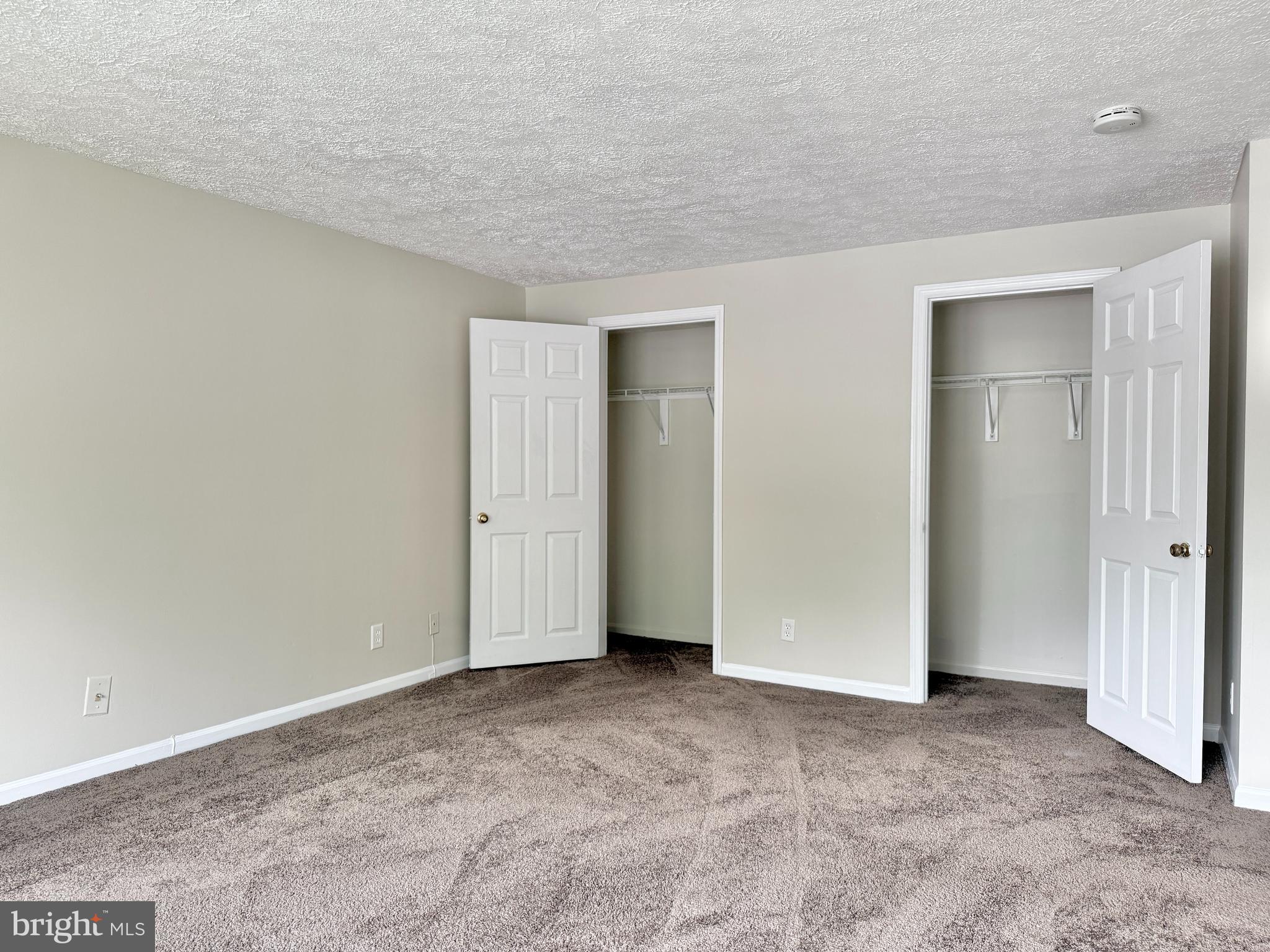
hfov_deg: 71.6
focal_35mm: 24
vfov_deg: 56.8
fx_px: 881
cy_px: 476
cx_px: 635
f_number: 1.78
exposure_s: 1/121
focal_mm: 6.76
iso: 200
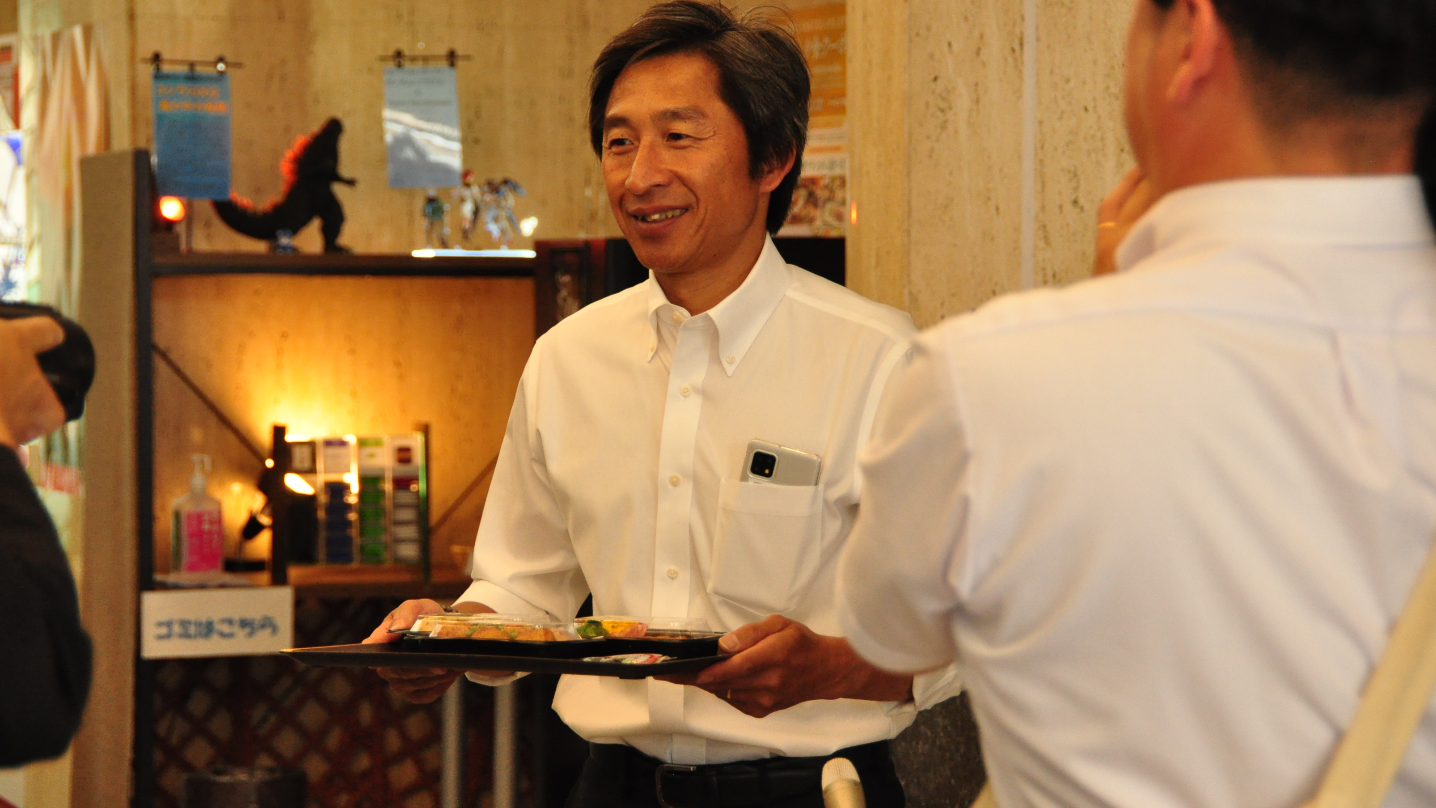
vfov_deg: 11.0
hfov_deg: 19.5
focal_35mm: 110
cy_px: 399
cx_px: 718
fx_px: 4189
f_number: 5
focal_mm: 70
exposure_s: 1/100
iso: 1600
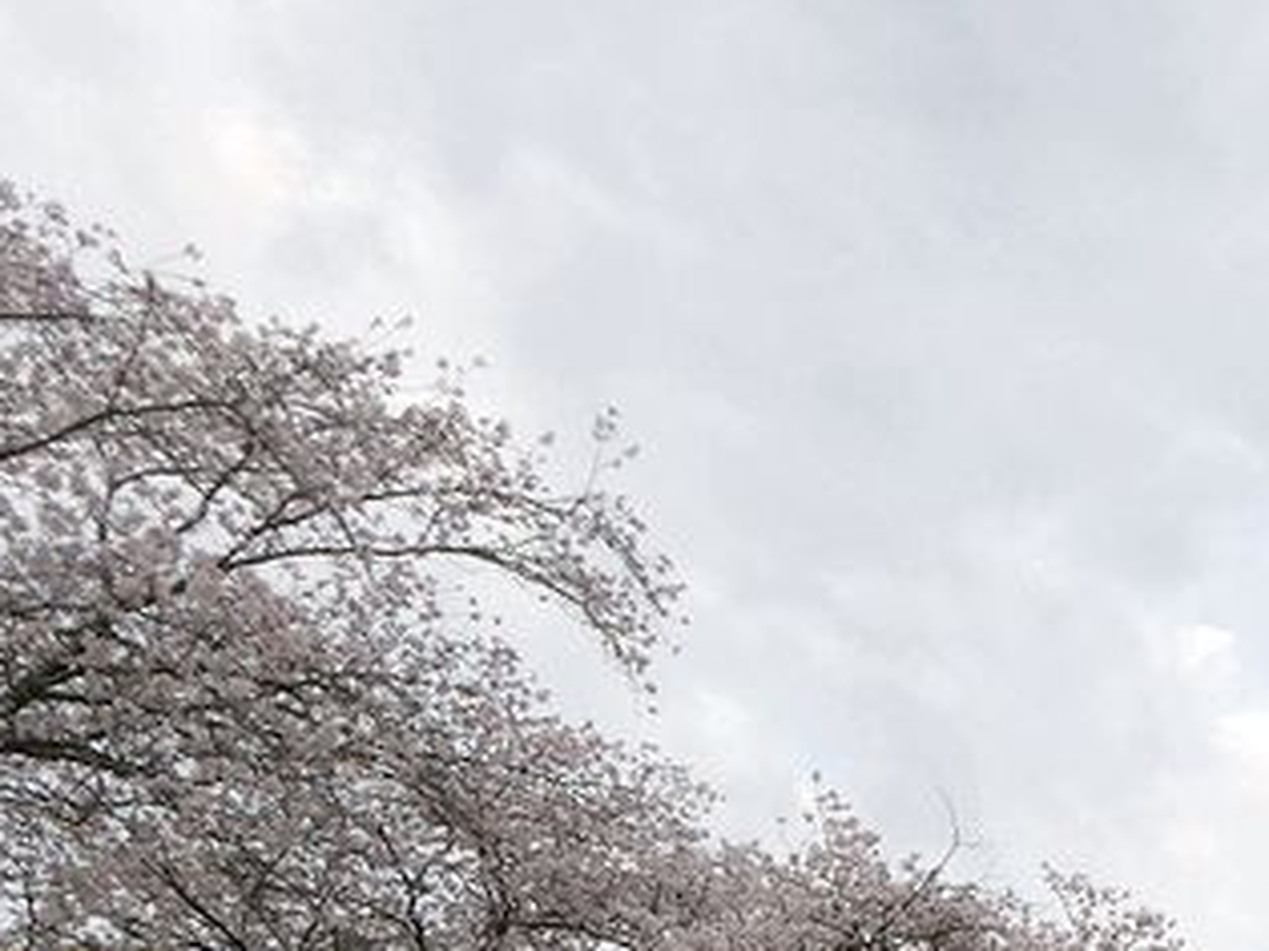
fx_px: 2235
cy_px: 1189
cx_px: 1466
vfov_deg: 21.9
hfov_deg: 28.2
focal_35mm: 61
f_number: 3.3
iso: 80
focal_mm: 4.3
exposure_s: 1/160
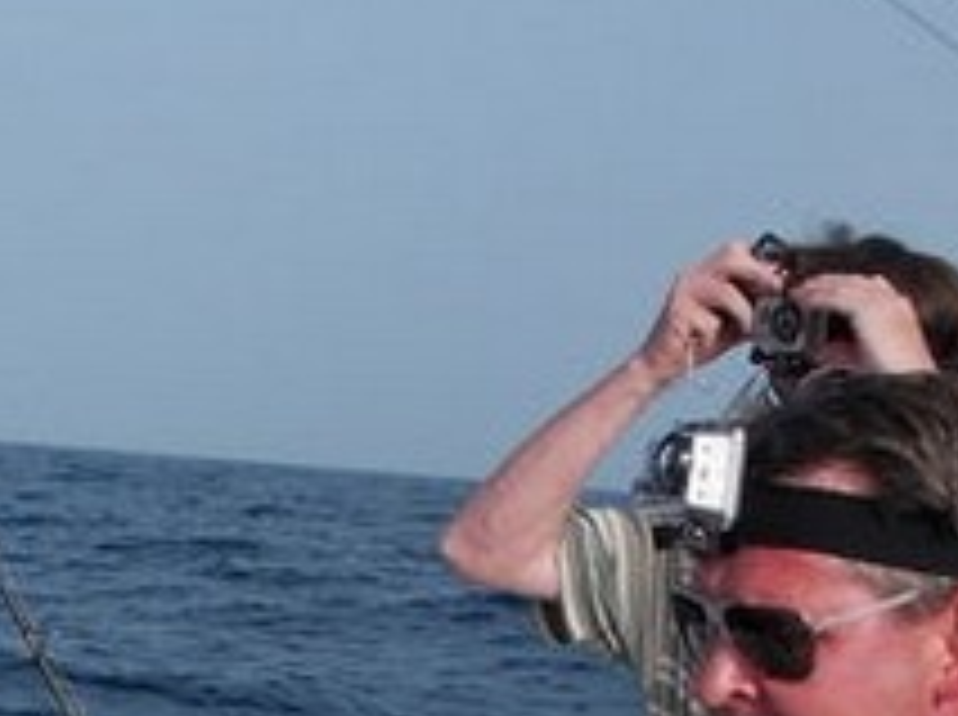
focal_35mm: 83
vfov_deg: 16.4
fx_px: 2293
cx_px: 391
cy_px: 1036
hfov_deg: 23.6
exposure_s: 1/400
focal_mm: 4
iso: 80
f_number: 5.4
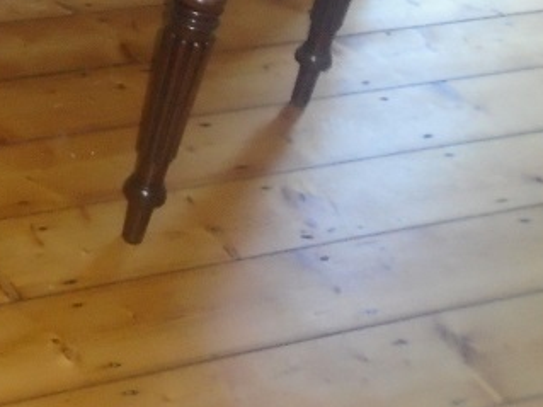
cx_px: -263
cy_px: -134
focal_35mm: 84
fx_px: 1317
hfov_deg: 20.2
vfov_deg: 16.5
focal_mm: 4.6
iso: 400
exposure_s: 1/30
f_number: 3.2
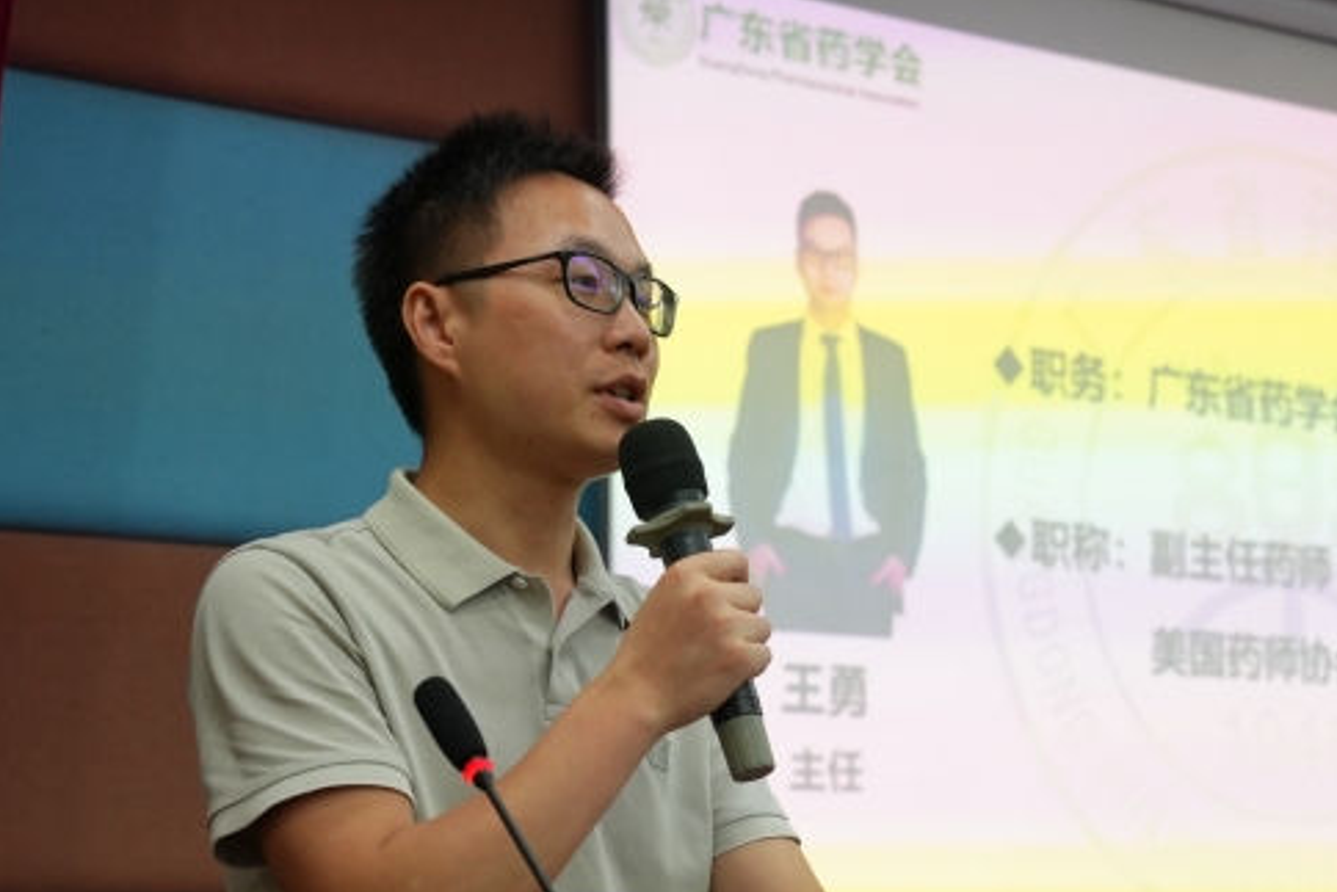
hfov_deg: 23.5
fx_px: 3195
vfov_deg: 15.8
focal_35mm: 86
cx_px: 881
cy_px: 642
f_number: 4
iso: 2000
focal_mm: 52
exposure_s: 1/160
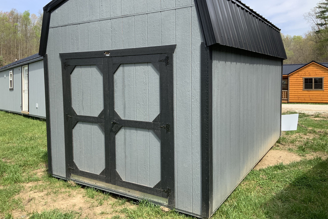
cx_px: 160
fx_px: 282
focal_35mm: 31
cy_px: 95
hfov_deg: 60.3
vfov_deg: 42.2
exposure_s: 1/1250
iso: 16
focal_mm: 3
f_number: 1.8
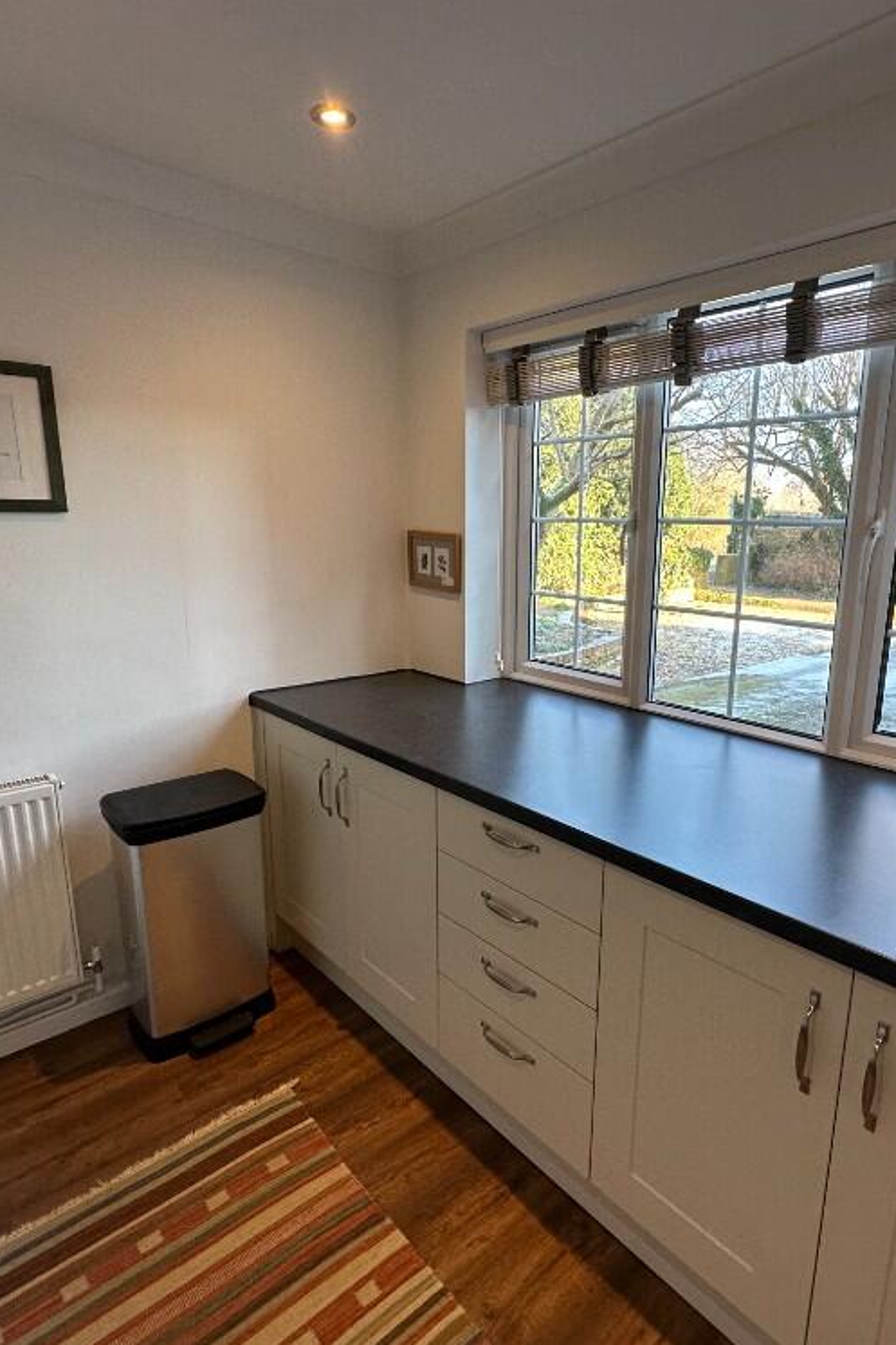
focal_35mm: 20
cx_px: 512
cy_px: 687
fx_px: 747
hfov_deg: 61.6
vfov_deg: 84.0
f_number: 2.2
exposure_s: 1/100
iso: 100
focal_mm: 2.22
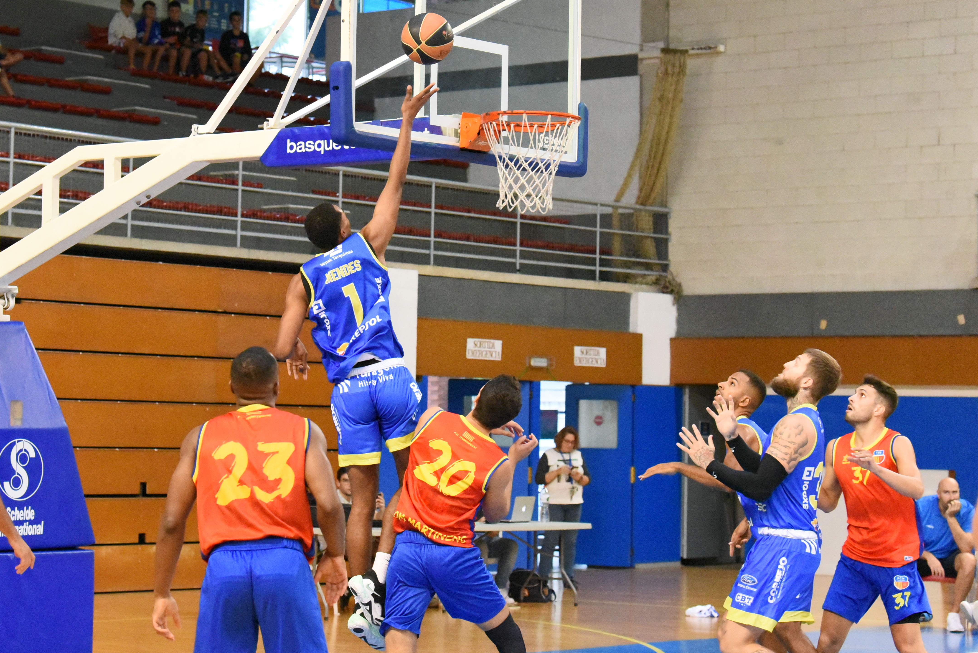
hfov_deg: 20.8
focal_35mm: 98
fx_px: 2663
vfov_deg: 14.0
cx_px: 429
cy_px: 275
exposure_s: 1/1000
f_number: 4.5
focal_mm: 70
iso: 12800
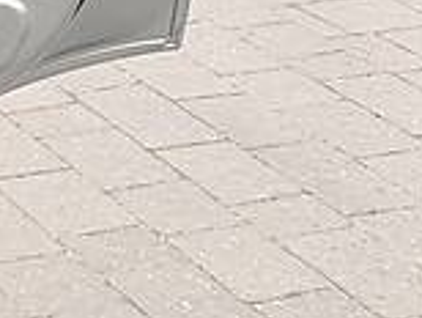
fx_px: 1648
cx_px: -554
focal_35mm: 135
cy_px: -332
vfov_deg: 10.1
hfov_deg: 12.1
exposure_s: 1/381
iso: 25
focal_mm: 4.2
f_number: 1.8
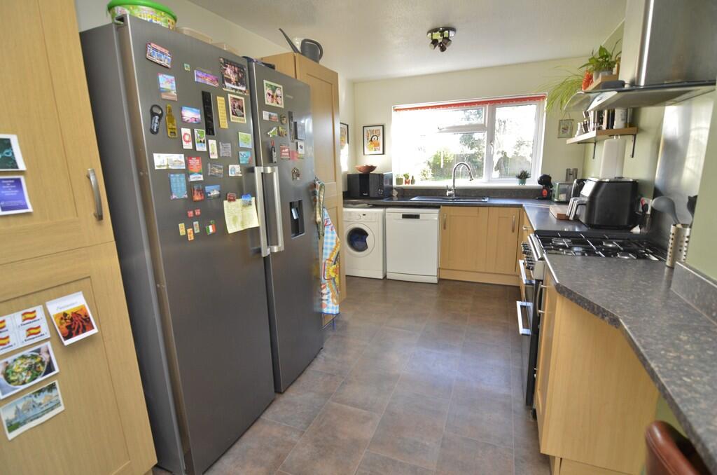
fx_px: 328
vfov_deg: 71.8
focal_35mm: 16
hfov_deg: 95.1
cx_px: 358
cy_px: 238
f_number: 4
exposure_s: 1/60
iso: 800
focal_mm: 11
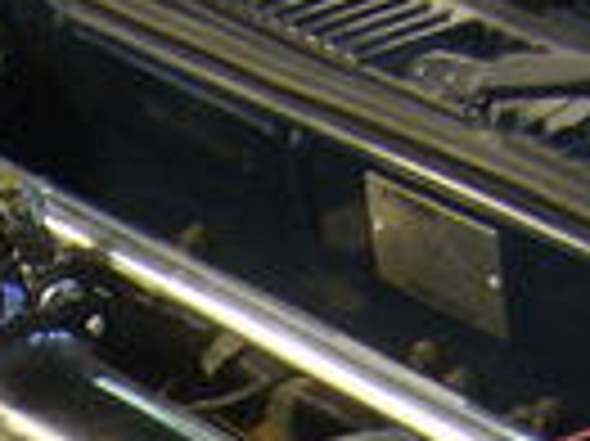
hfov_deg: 11.3
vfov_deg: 8.2
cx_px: -189
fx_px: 2912
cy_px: 950
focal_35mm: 171
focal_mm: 5.8
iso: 80
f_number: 2.8
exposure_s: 1/4
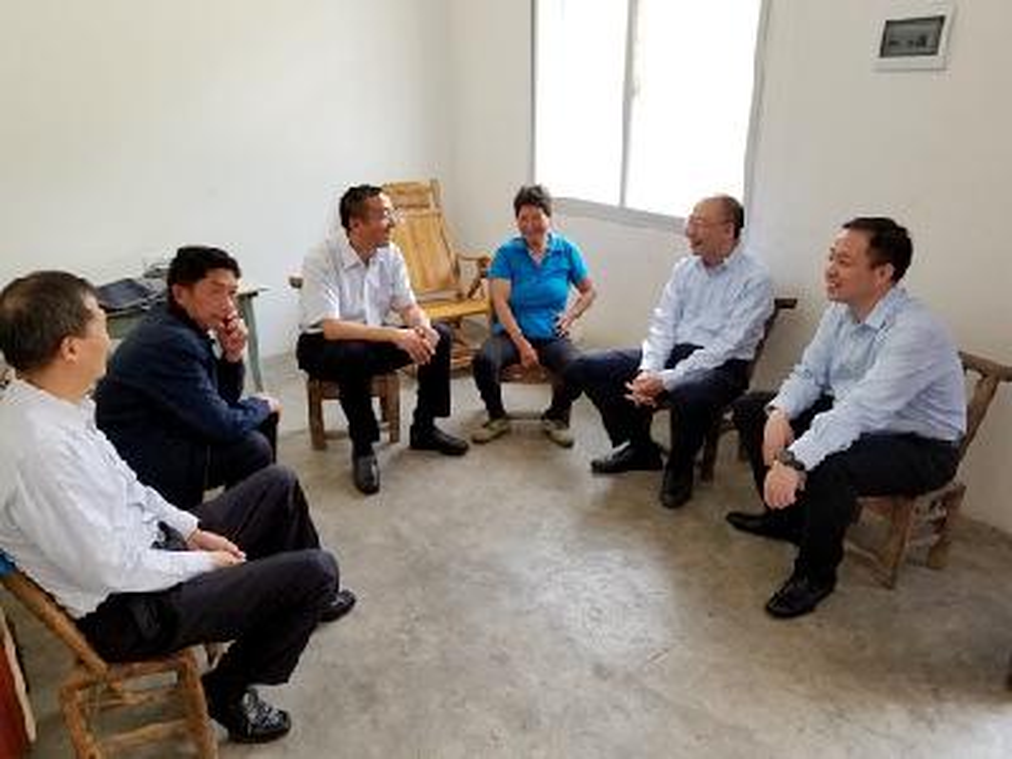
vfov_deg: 53.1
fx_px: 760
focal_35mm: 26
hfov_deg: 67.3
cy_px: 380
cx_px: 506
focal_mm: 4.25
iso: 125
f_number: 1.7
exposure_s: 1/50
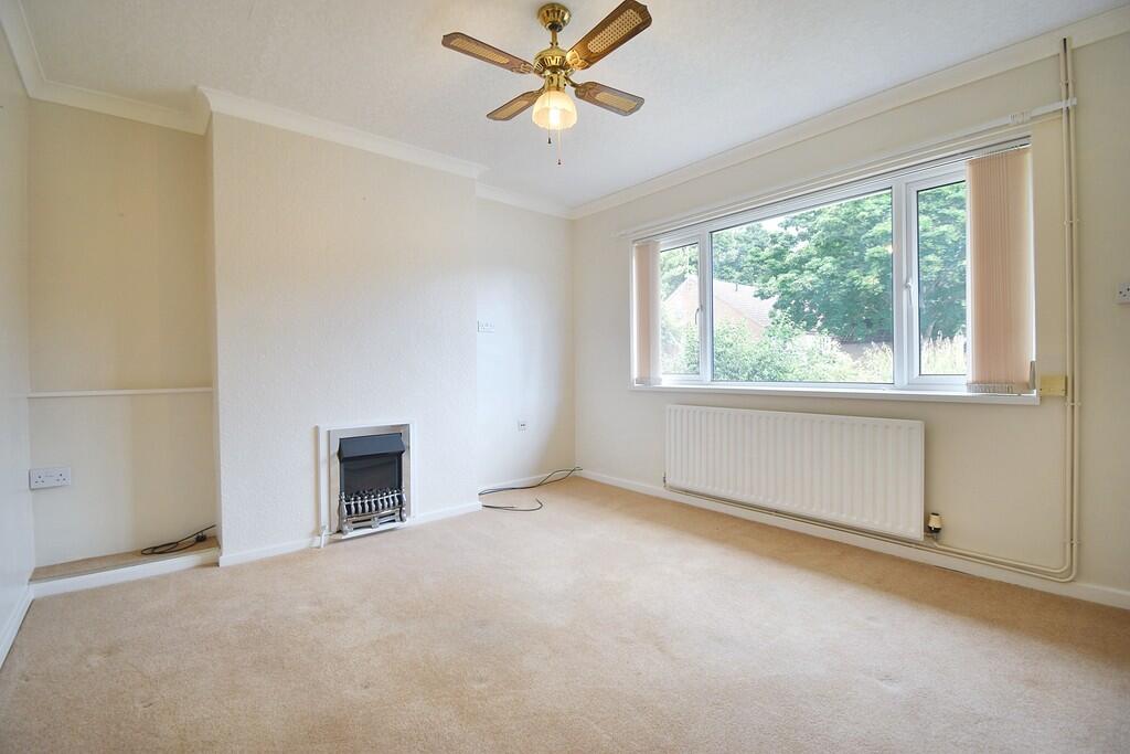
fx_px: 471
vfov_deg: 77.3
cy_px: 377
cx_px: 565
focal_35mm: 15
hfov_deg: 100.4
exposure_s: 1/25
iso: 100
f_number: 4.5
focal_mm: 10
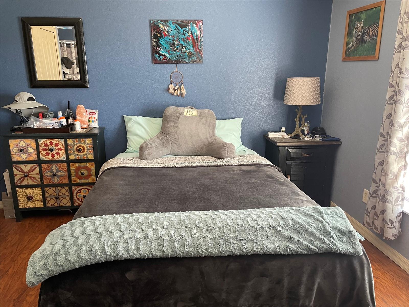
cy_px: 154
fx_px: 307
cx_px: 204
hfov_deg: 67.3
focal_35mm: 26
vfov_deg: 53.1
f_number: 1.6
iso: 250
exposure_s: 1/60
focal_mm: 4.2
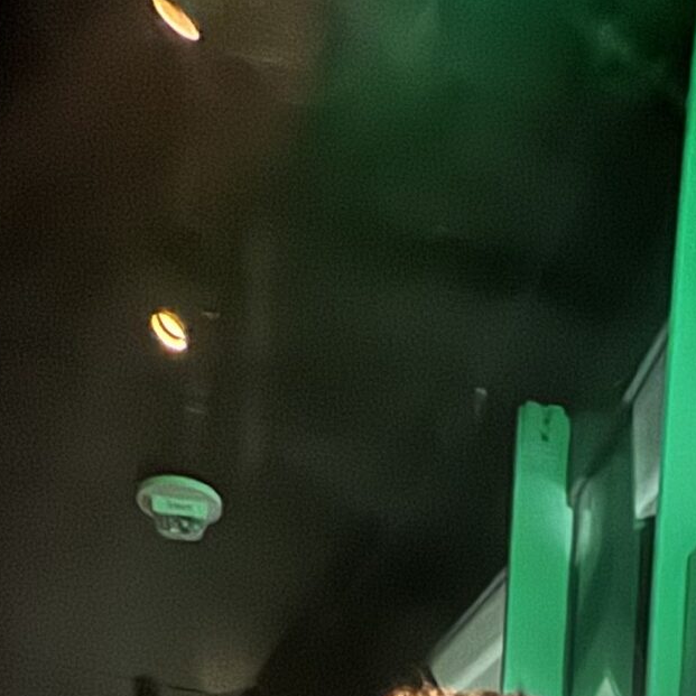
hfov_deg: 33.3
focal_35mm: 51
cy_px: 1089
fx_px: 1160
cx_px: 396
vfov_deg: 24.5
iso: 2500
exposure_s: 1/8
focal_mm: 2.22
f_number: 2.2
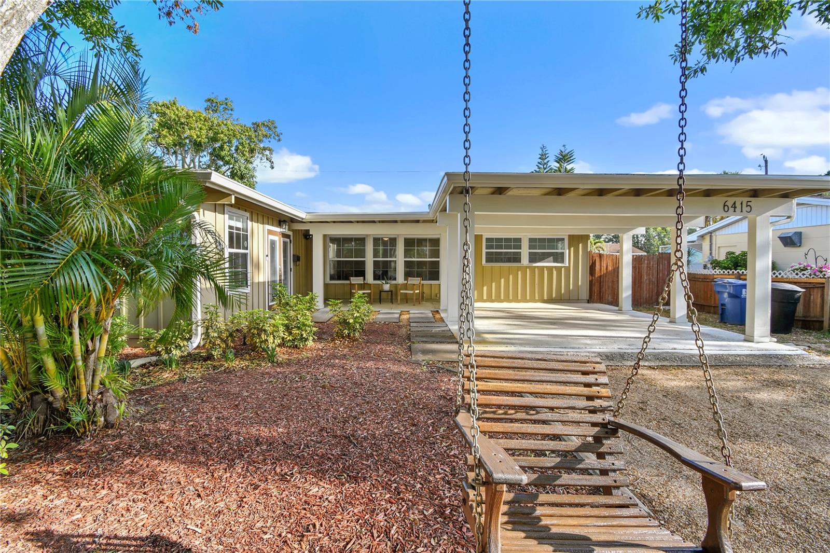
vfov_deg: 77.3
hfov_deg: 100.4
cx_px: 415
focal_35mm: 15
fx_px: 346
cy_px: 276
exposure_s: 1/100
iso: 100
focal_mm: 10
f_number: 7.1
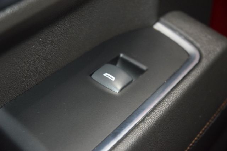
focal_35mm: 105
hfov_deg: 19.5
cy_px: 76
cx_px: 114
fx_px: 662
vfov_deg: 13.0
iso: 2800
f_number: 4.5
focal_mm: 70
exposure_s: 1/30
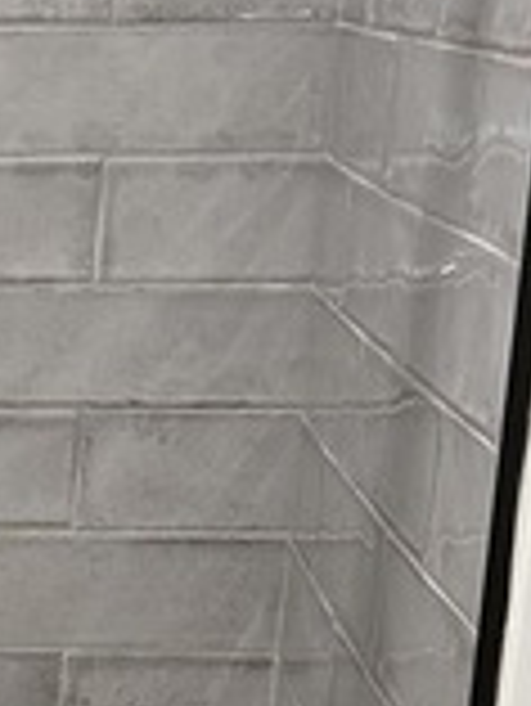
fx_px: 3370
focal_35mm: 165
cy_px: 1205
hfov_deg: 8.2
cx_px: -770
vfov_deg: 11.3
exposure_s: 1/60
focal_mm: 6.76
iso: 160
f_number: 1.78
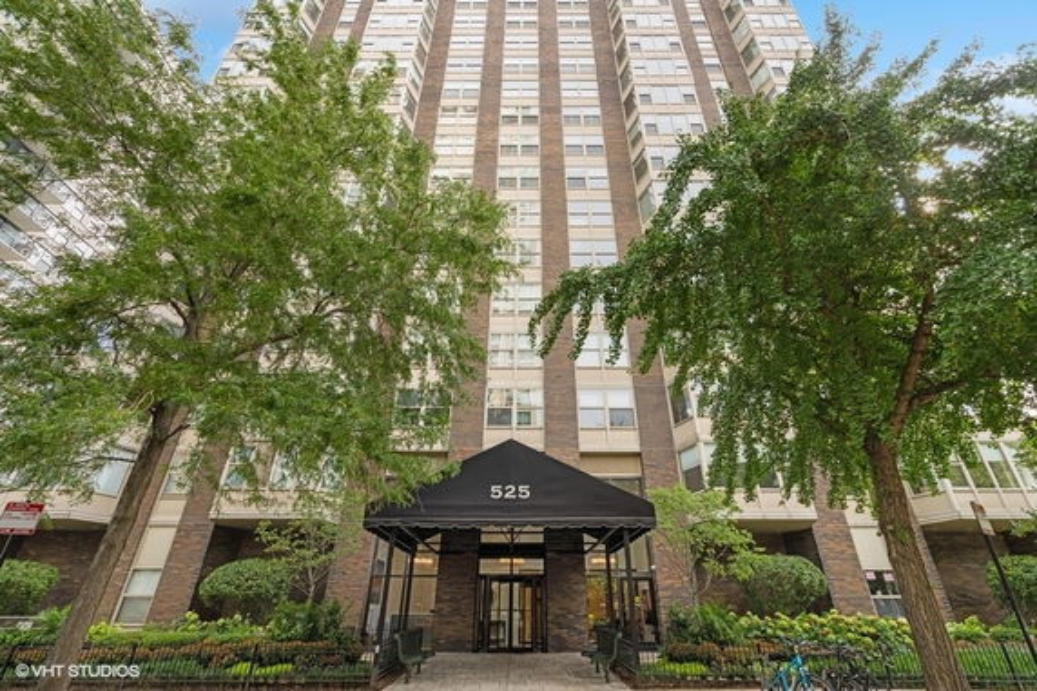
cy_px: 346
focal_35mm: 16
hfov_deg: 96.8
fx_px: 461
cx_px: 518
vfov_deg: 73.7
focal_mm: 16
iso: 320
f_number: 7.1
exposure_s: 1/200
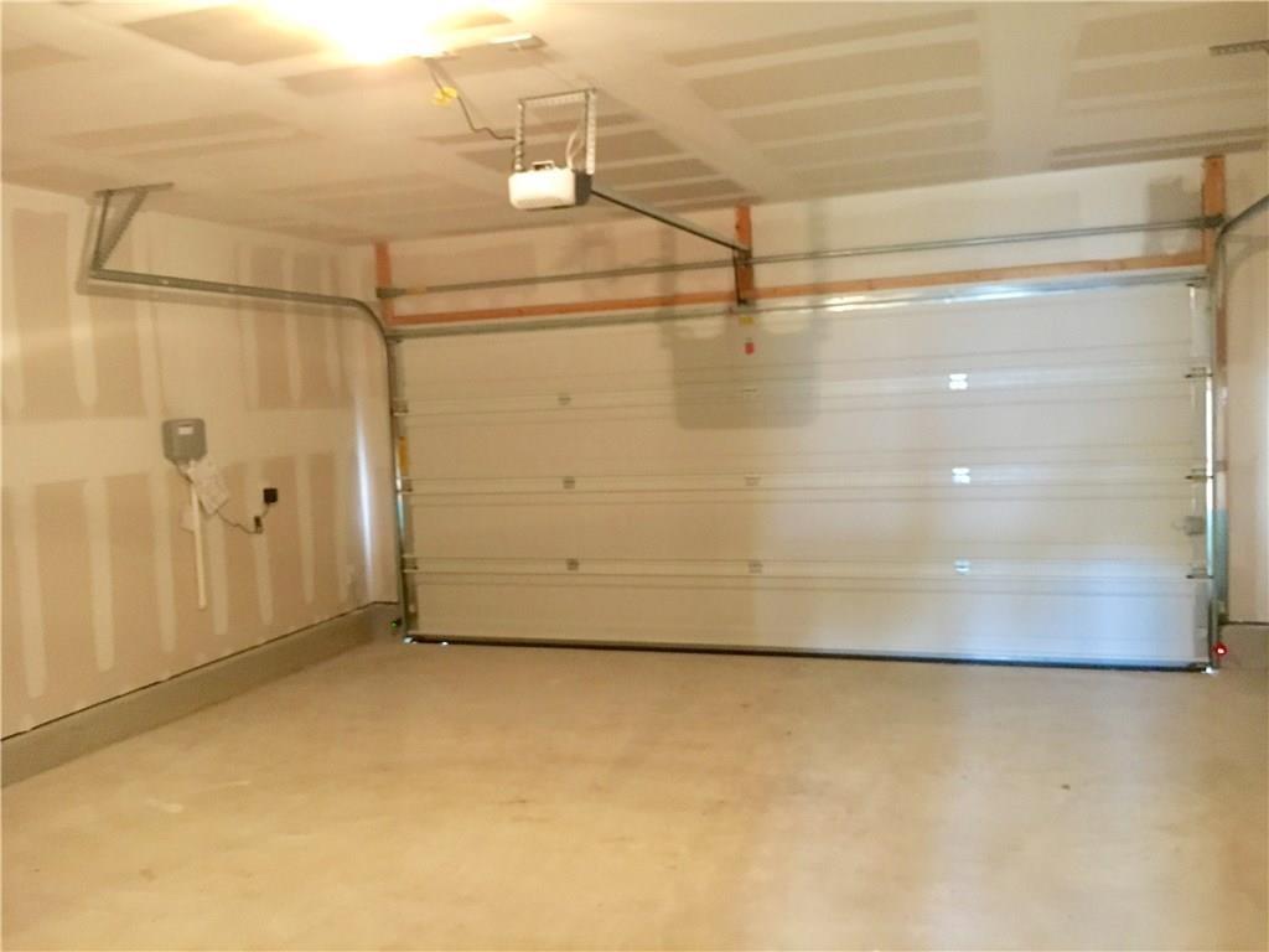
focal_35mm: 29
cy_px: 476
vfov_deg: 48.2
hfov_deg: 61.7
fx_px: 1063
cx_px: 634
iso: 500
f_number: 2.2
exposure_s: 1/15
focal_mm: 4.15
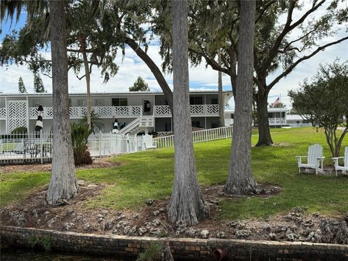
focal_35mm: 48
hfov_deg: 39.7
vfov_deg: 30.3
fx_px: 483
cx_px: 174
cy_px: 130
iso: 80
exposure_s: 1/4587
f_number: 1.78
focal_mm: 6.76
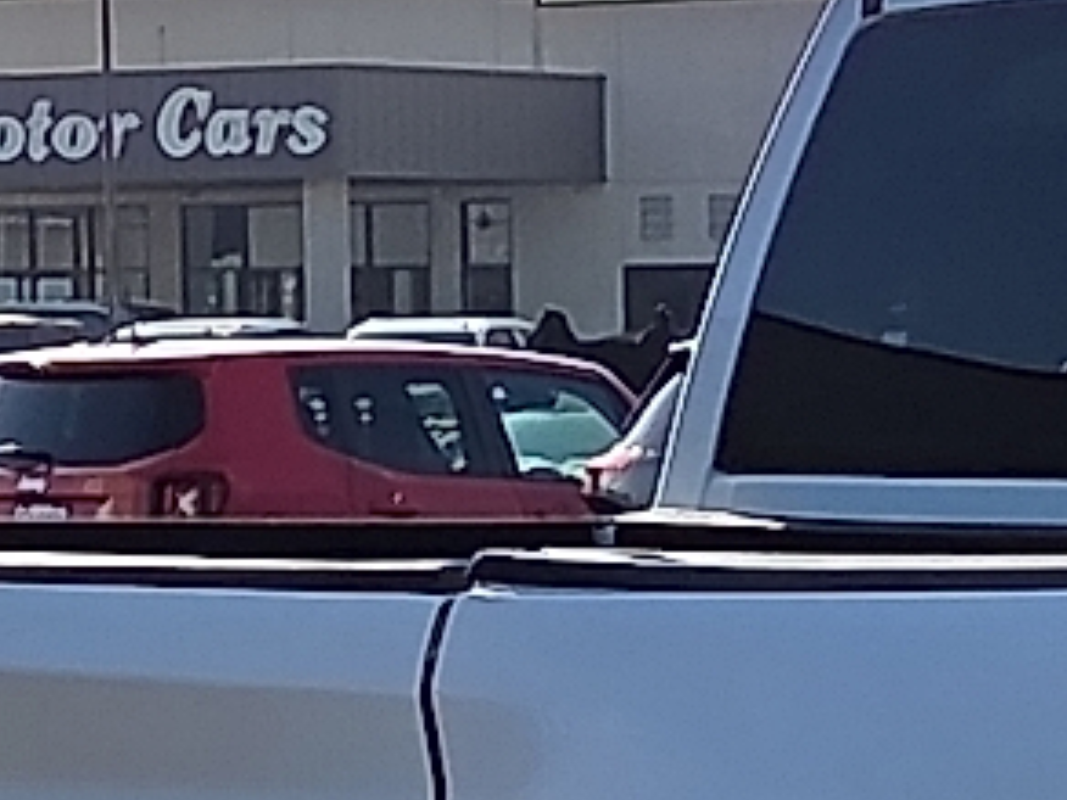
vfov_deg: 6.9
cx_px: 1286
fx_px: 6596
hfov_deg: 9.1
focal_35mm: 214
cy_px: 1019
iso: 25
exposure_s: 1/5000
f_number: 1.8
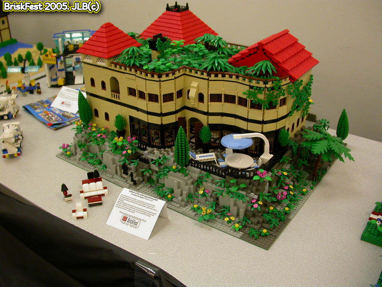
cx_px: 191
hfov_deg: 49.0
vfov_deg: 37.7
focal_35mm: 38
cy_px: 144
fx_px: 419
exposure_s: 1/21.2
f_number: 2.6
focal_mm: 7.85
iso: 100
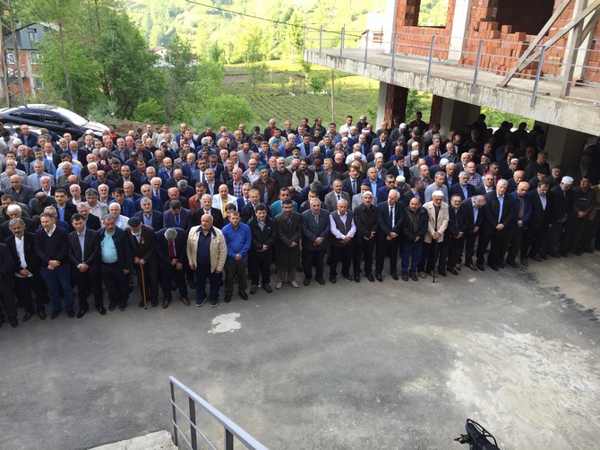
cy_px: 225
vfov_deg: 48.2
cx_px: 300
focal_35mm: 29
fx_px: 502
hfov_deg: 61.7
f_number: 2.2
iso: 32
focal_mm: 4.15
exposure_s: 1/108
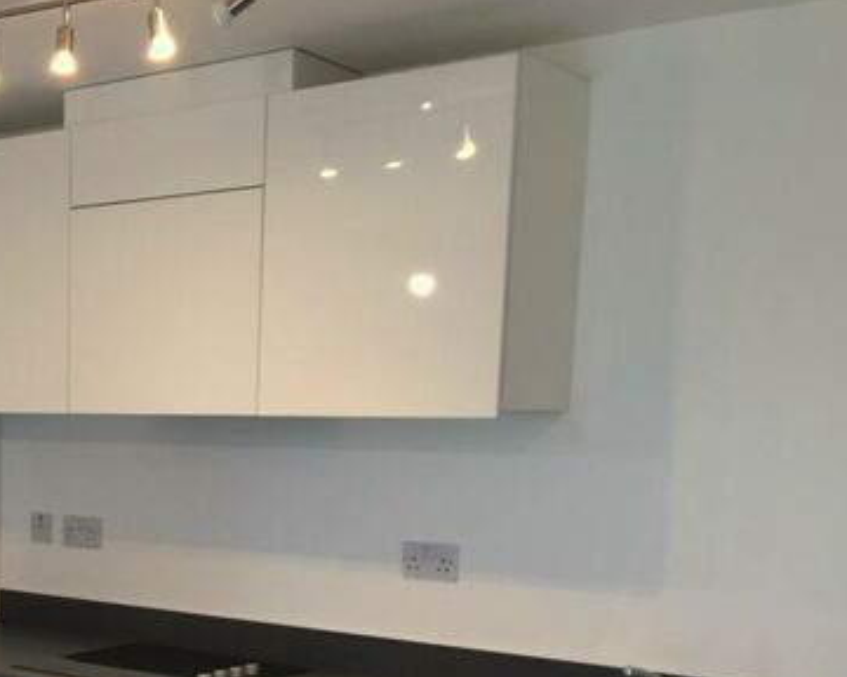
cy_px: 605
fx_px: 1379
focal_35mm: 55
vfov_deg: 26.7
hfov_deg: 32.9
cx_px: 132
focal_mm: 4.15
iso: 32
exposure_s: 1/33
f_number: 2.2
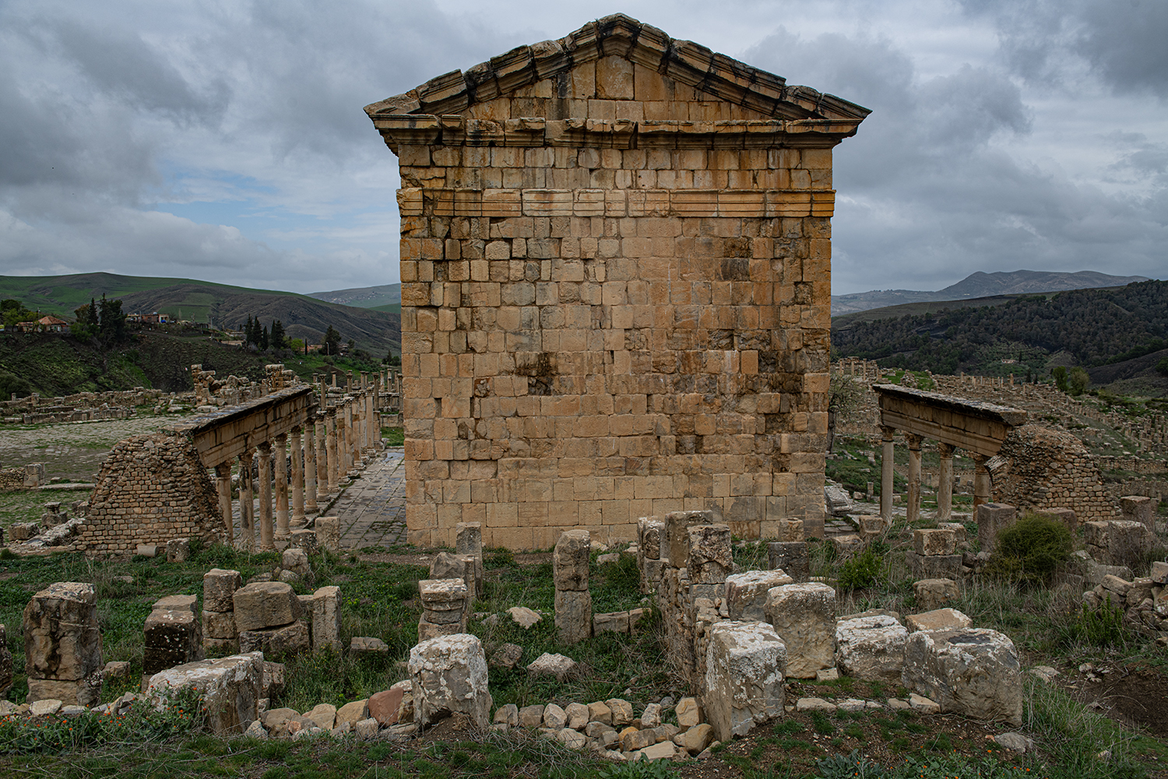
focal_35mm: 29
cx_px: 584
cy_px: 390
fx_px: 941
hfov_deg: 63.7
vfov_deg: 45.0
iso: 100
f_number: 8
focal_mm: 29
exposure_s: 1/250
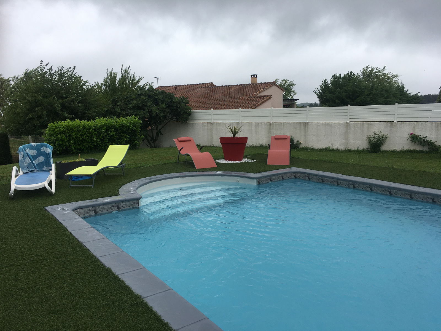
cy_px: 166
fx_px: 369
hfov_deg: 61.7
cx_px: 220
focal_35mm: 29
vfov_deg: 48.2
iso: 25
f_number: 2.2
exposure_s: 1/732
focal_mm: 4.15
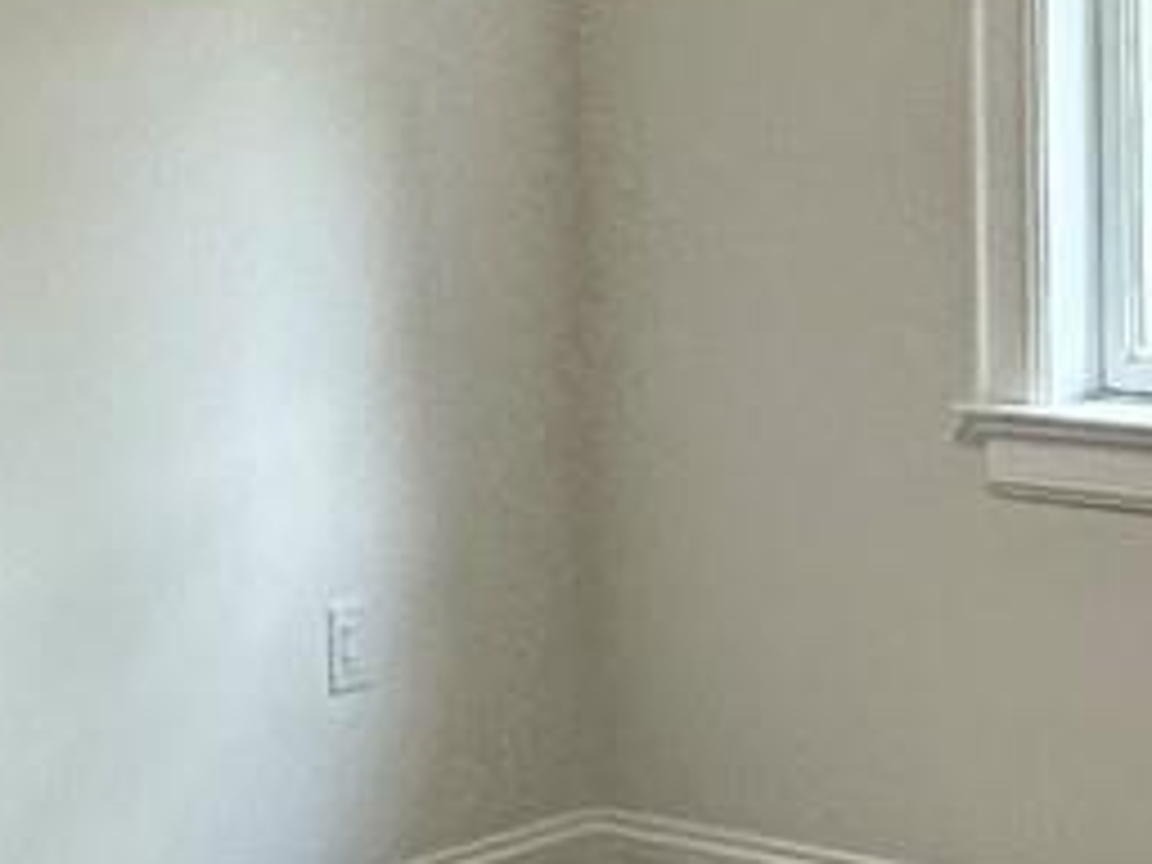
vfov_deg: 13.2
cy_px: 441
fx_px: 3727
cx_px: 868
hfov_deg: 17.5
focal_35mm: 112
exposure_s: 1/120
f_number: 2.2
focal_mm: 2.22
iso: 200
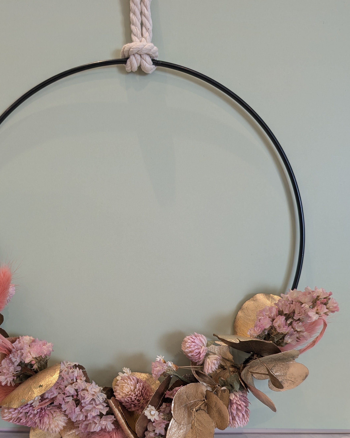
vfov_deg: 49.5
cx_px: 117
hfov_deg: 40.6
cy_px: 290
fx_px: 466
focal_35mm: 36
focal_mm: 6.9
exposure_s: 1/23.8
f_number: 1.68
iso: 48
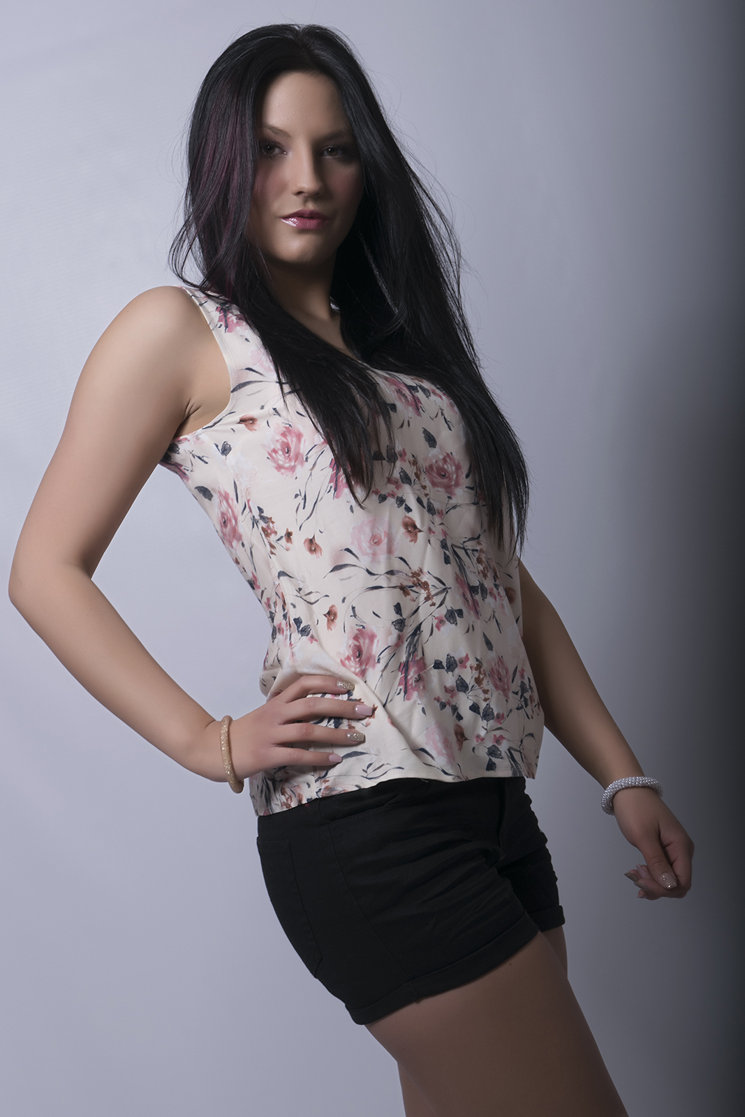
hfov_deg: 16.6
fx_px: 2560
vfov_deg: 24.6
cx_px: 372
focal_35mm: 82
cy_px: 558
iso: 100
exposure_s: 1/200
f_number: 13
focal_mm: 55
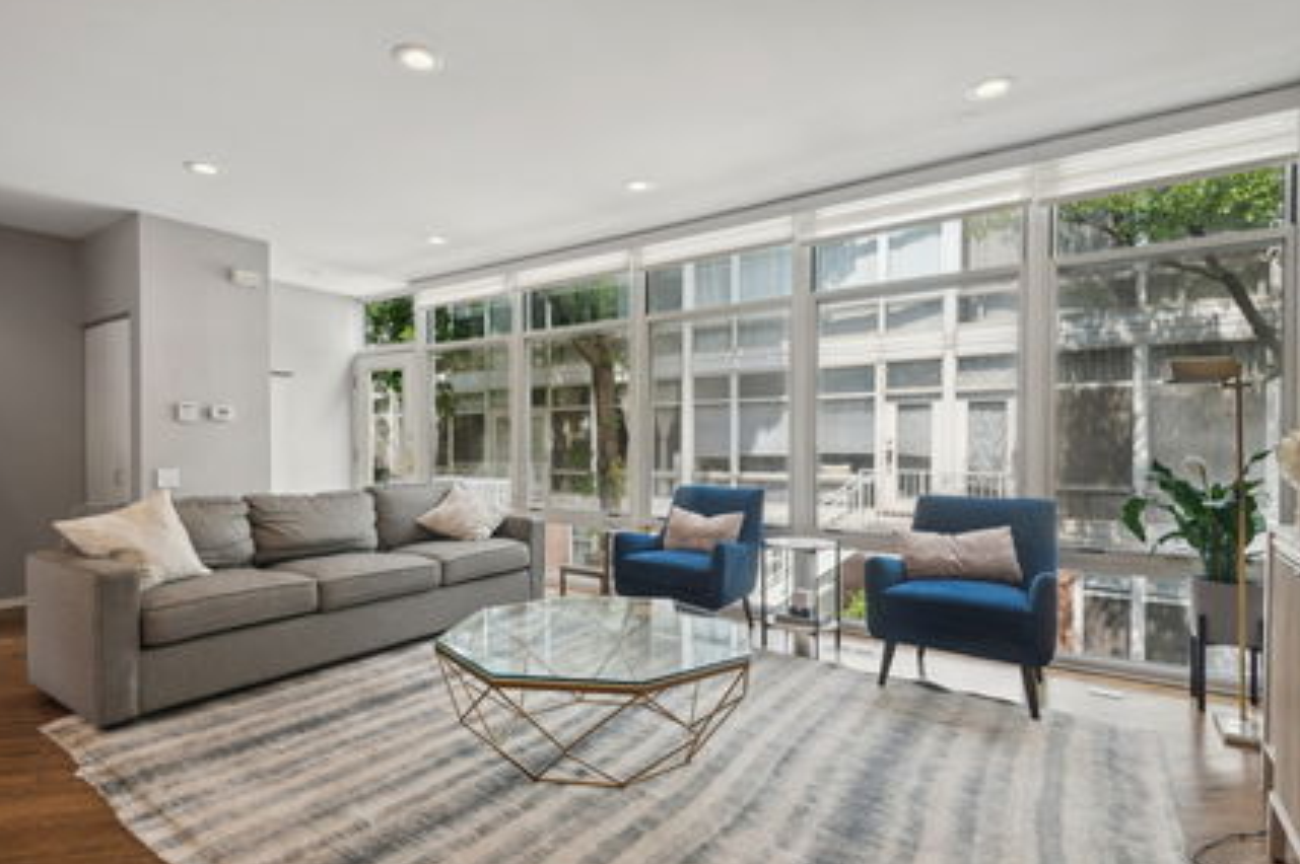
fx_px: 649
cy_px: 465
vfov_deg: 67.2
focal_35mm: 18
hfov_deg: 90.0
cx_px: 621
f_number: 8
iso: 320
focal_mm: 16
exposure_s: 1/60
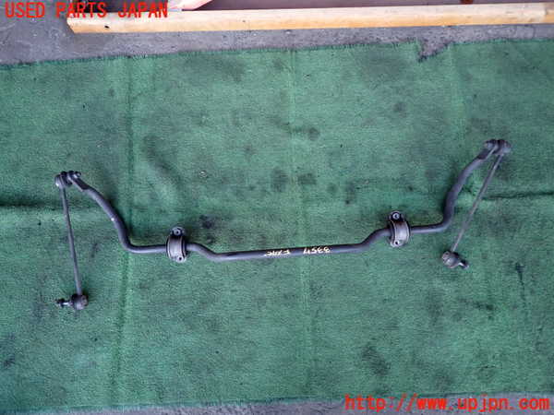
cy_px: 208
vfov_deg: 54.9
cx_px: 277
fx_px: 400
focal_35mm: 25
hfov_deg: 69.4
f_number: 2
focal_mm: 4.5
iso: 200
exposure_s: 1/30
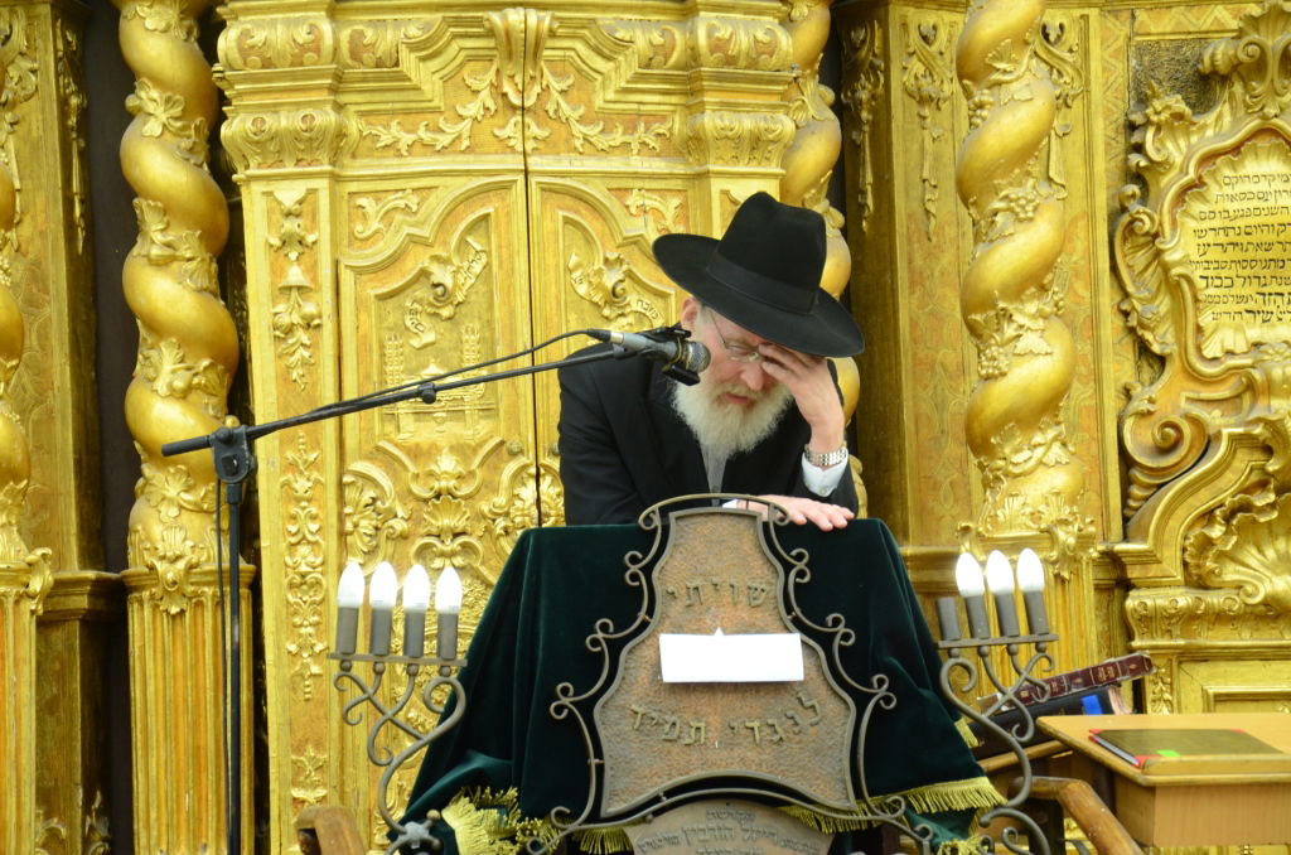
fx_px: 4026
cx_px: 646
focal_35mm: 112
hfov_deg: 18.2
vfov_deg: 12.1
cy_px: 428
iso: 1000
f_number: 5.6
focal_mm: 75
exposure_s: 1/100
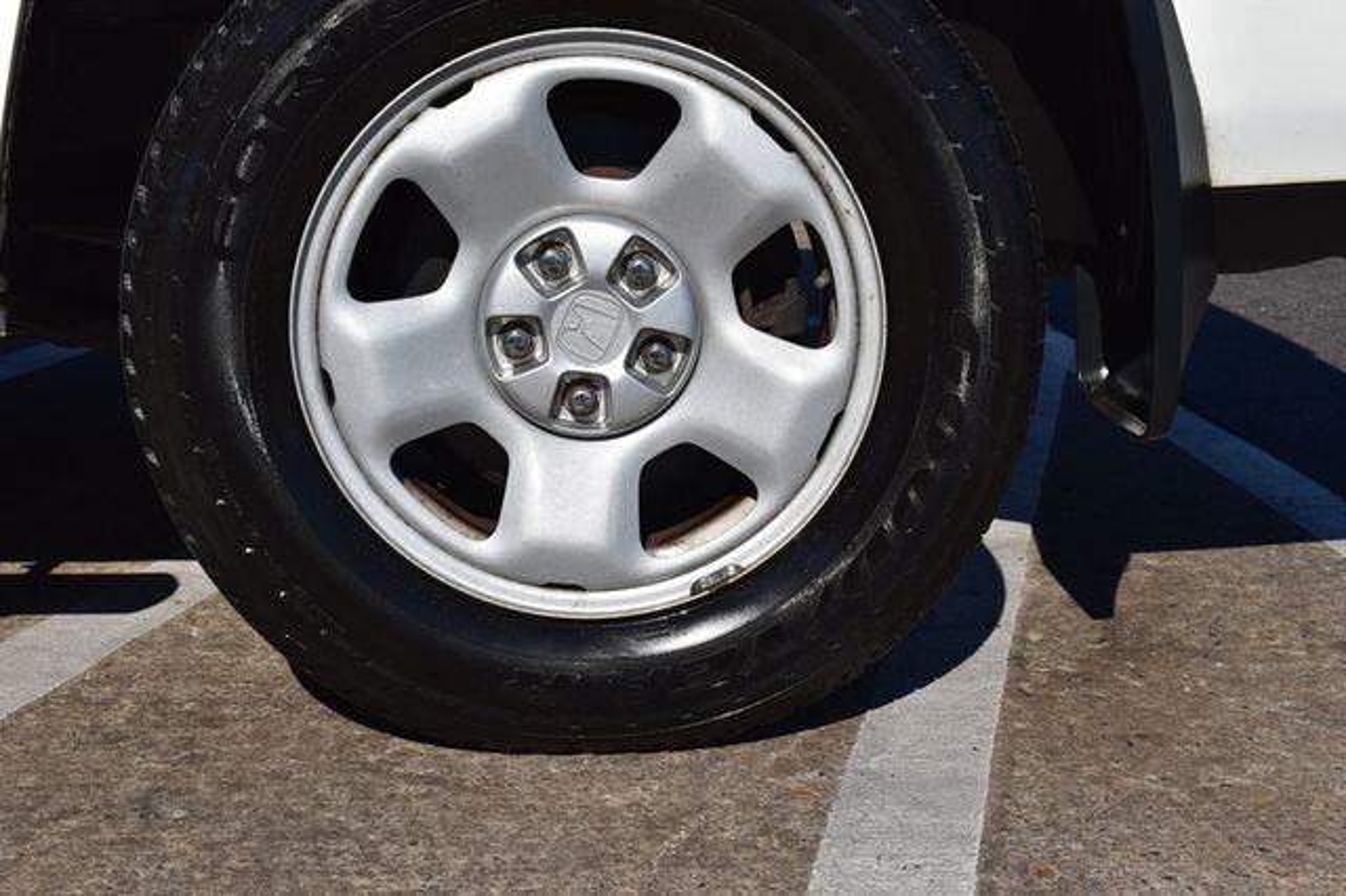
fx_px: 1906
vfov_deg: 26.5
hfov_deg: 38.9
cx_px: 673
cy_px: 448
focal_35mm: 51
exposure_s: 1/640
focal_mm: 34
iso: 200
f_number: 11
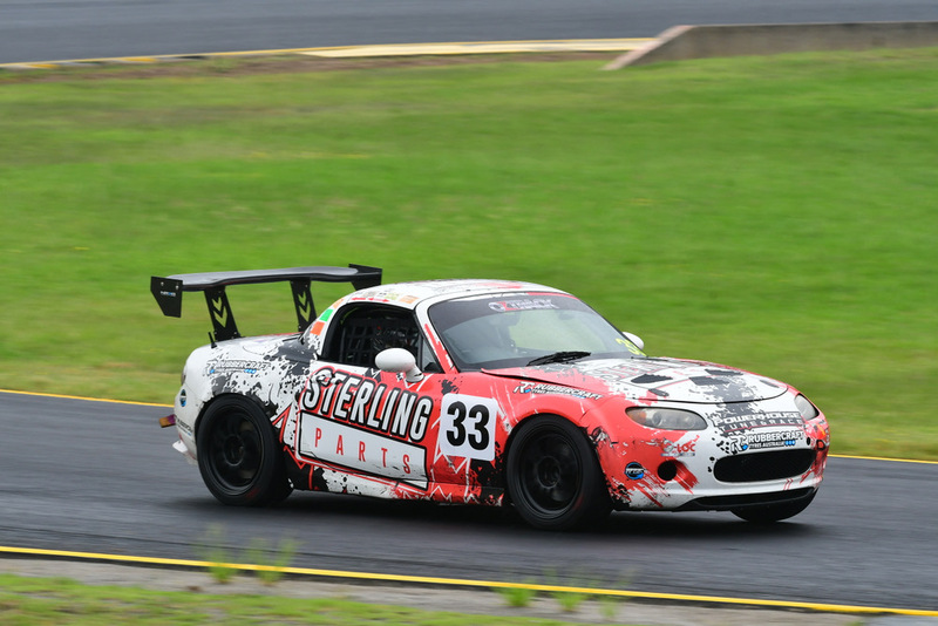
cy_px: 313
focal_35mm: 300
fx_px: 7819
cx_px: 469
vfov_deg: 4.6
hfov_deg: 6.9
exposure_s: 1/250
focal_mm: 200
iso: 500
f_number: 11
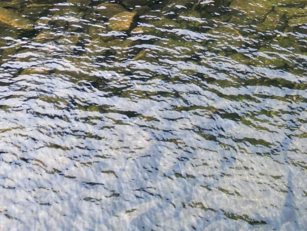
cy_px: -163
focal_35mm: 84
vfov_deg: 15.5
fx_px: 745
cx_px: 305
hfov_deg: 22.4
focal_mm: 6.72
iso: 100
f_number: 1.7
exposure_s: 1/250
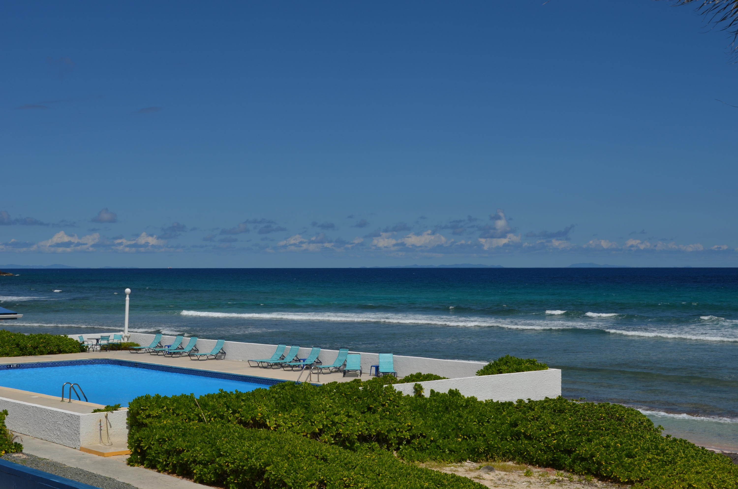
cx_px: 369
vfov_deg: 24.9
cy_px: 244
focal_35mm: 54
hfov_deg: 36.9
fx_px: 1105
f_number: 10
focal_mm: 36
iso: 100
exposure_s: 1/400
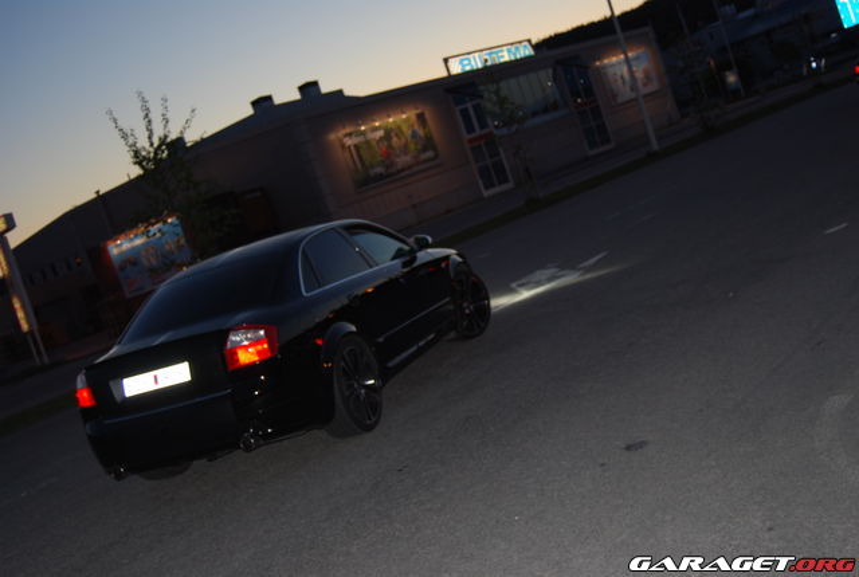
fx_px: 1076
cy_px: 288
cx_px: 430
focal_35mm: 45
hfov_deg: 43.5
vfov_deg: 30.0
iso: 220
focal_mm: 30
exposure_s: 1/60
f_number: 4.2
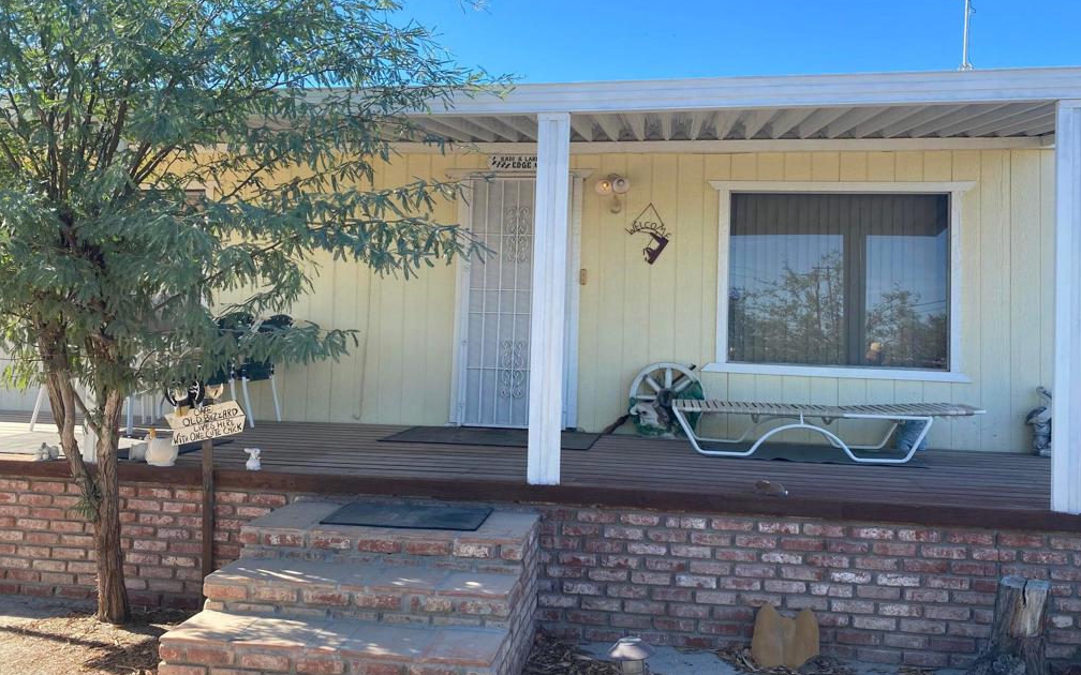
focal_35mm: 28
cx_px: 547
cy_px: 303
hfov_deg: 66.5
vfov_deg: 44.5
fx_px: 825
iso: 32
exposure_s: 1/973
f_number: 1.8
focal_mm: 4.25
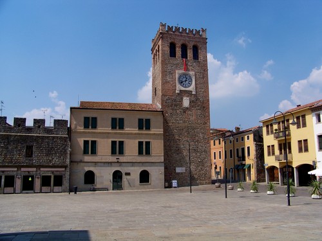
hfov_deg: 55.4
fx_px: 307
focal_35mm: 33
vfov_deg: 42.9
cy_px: 120
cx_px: 161
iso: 64
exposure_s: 1/640
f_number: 4
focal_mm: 5.85
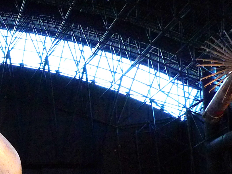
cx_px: -68
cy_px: 141
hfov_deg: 14.6
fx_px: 865
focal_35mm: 129
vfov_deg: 11.4
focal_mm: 7.9
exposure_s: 1/30
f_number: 5
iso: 400
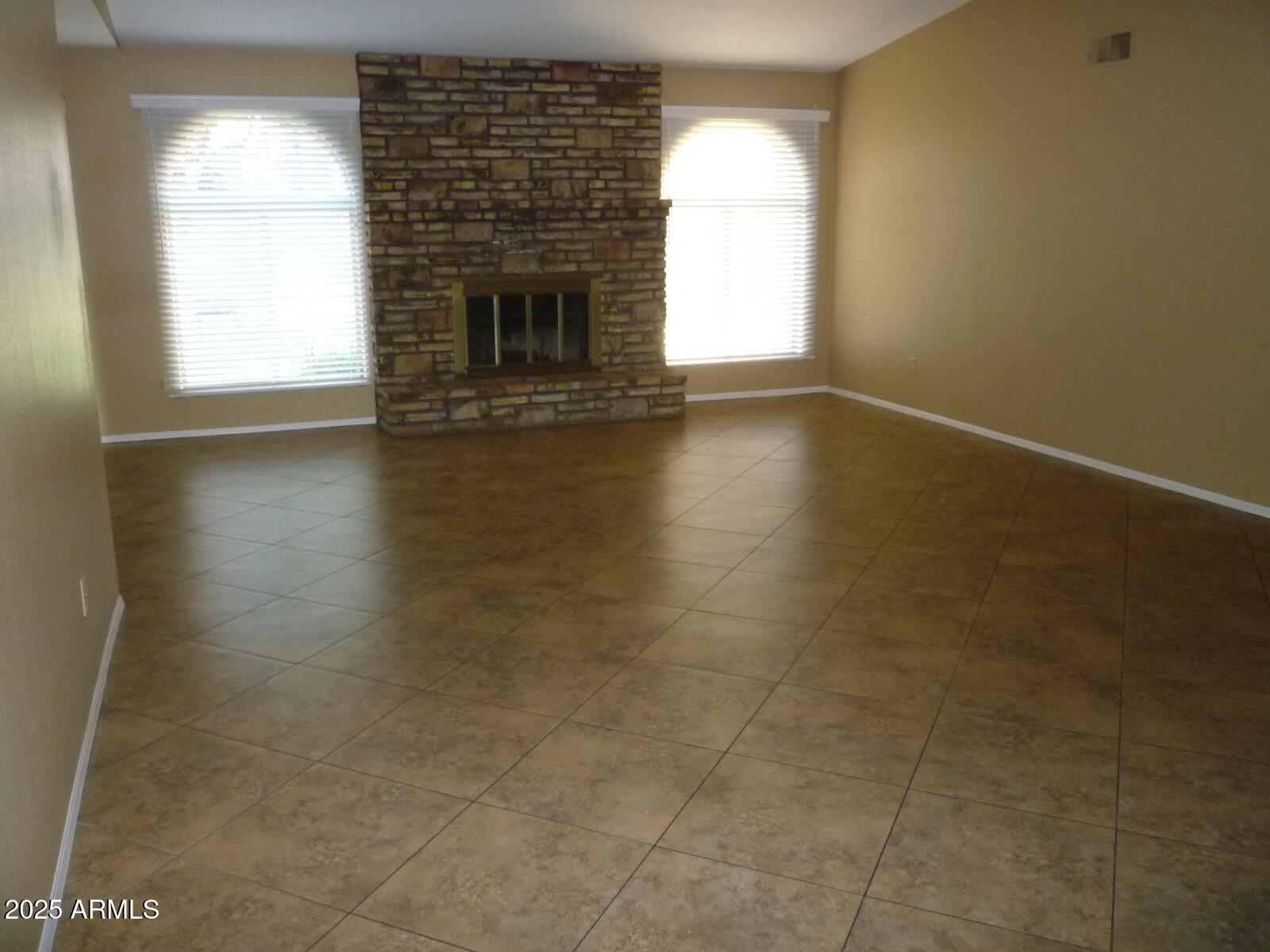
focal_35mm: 29
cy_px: 476
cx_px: 635
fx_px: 1064
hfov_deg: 61.7
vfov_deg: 48.2
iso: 400
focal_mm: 5.2
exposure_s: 1/30
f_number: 3.3
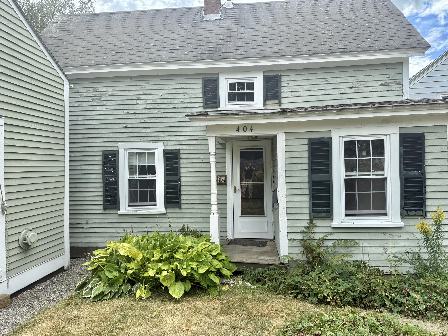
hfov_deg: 71.6
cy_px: 168
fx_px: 311
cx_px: 224
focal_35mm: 24
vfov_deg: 56.8
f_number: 1.78
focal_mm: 6.76
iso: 80
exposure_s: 1/1464
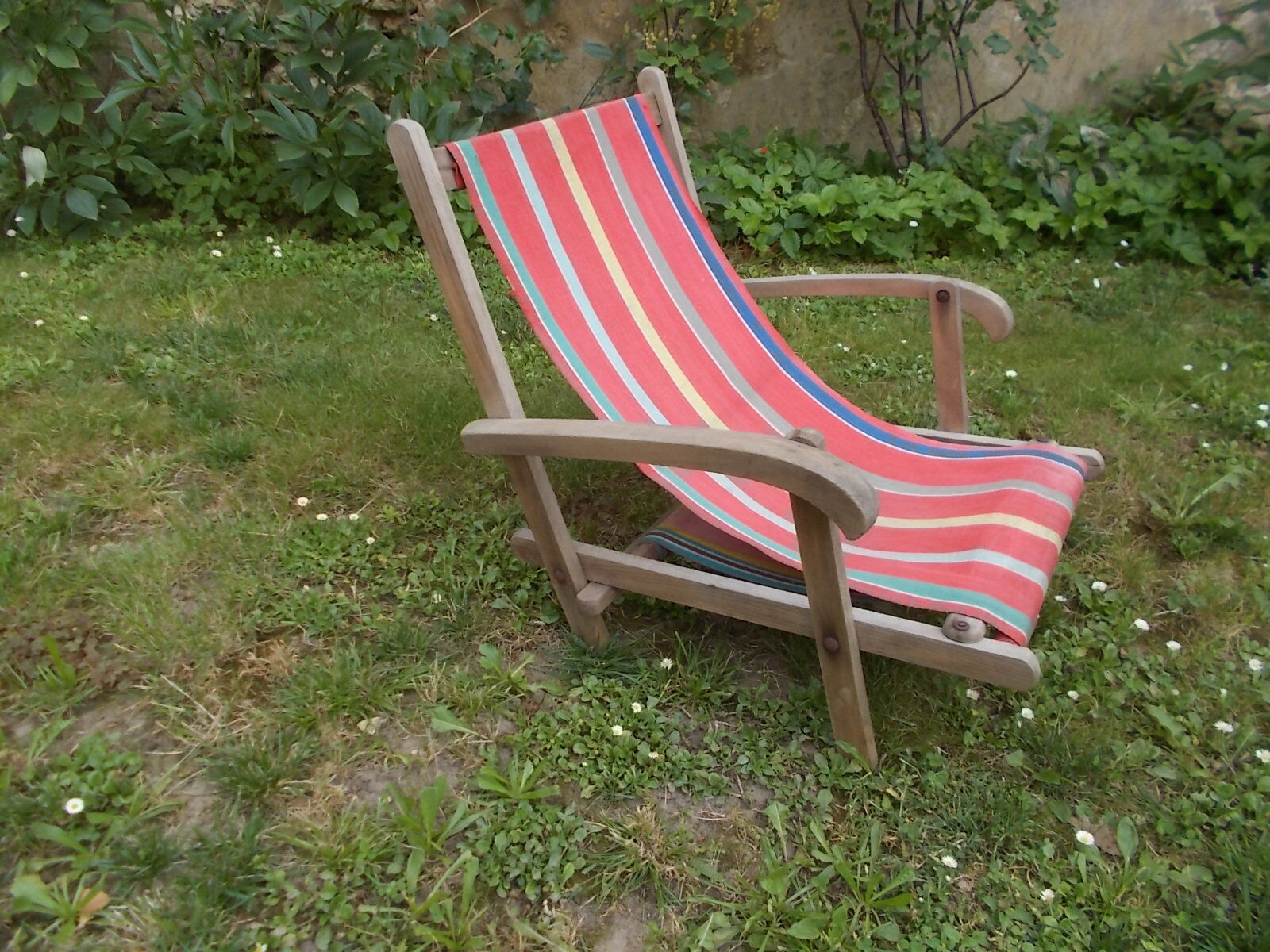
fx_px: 954
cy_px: 476
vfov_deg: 53.1
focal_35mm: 26
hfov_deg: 67.3
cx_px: 635
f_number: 3.2
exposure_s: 1/125
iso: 80
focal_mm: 4.6
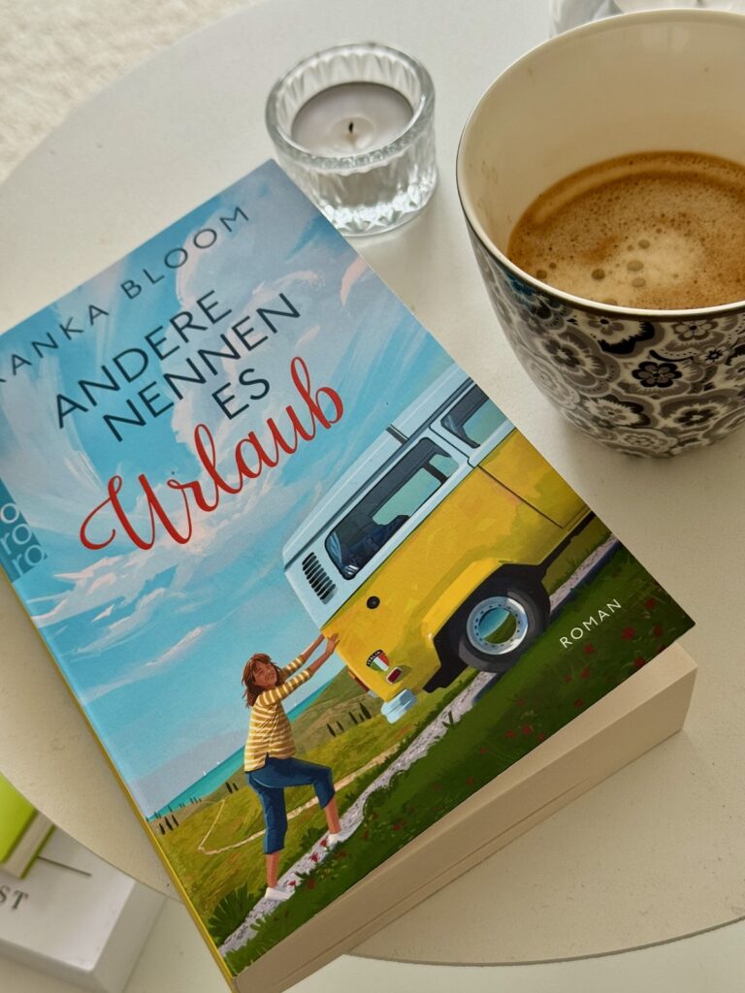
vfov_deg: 39.7
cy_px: 496
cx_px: 372
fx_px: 1377
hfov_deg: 30.3
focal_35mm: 48
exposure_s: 1/90
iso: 100
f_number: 1.78
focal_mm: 6.76
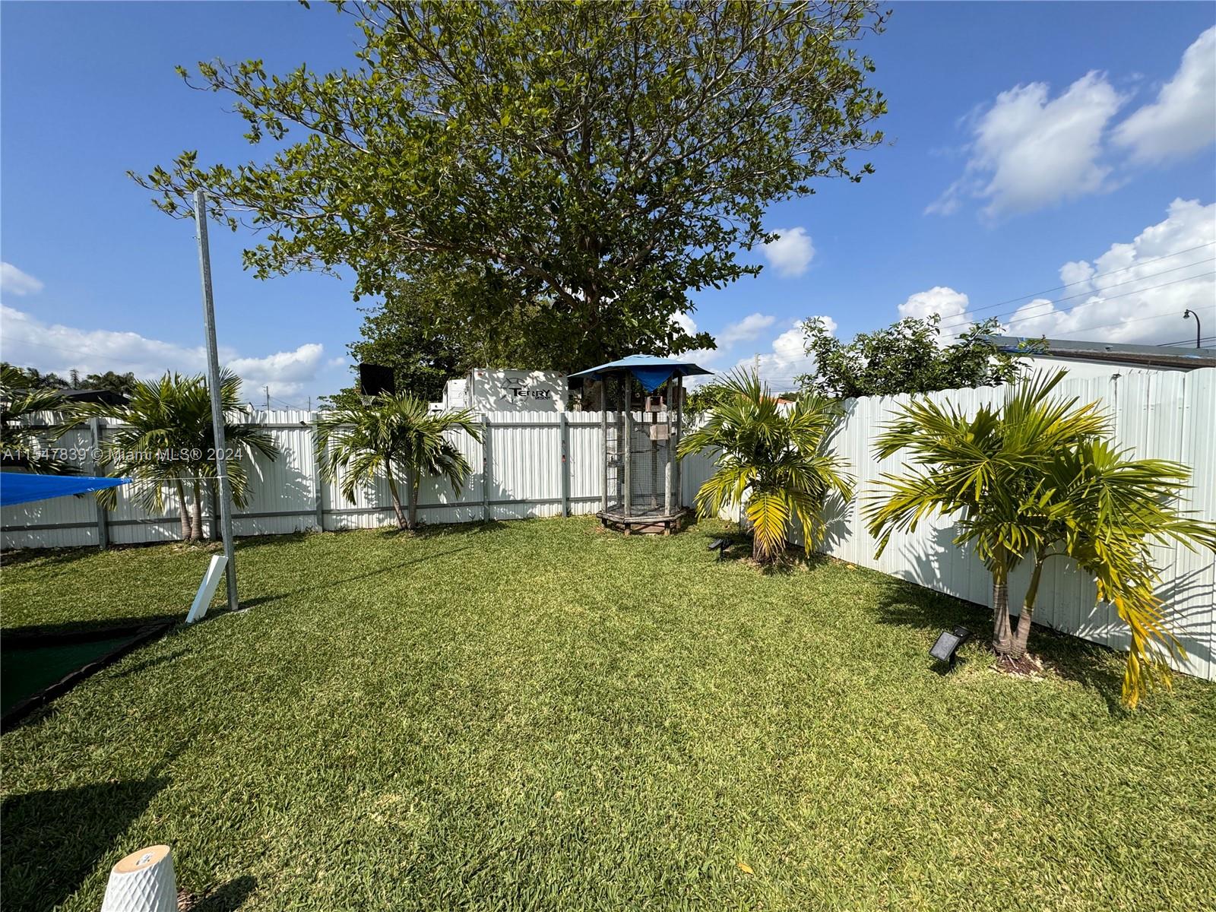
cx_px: 608
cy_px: 456
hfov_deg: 102.1
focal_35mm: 14
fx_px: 492
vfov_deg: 85.7
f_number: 2.2
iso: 50
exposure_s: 1/2770
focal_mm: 2.22
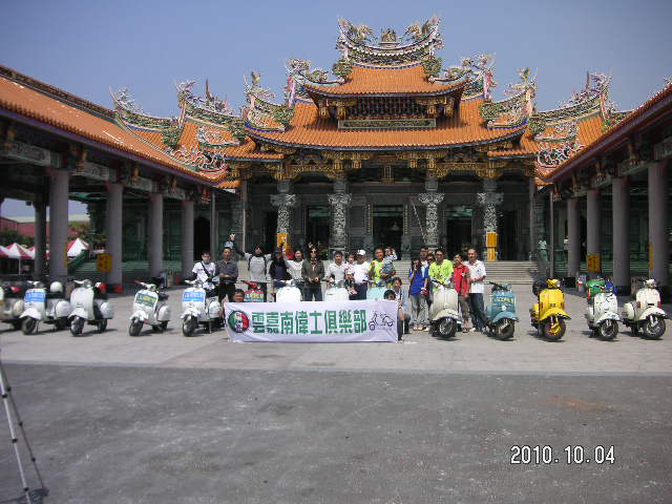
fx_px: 718
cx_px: 336
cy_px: 252
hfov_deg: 50.1
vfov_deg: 38.7
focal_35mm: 37
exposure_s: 1/250
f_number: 6.7
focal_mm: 6.1
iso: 50
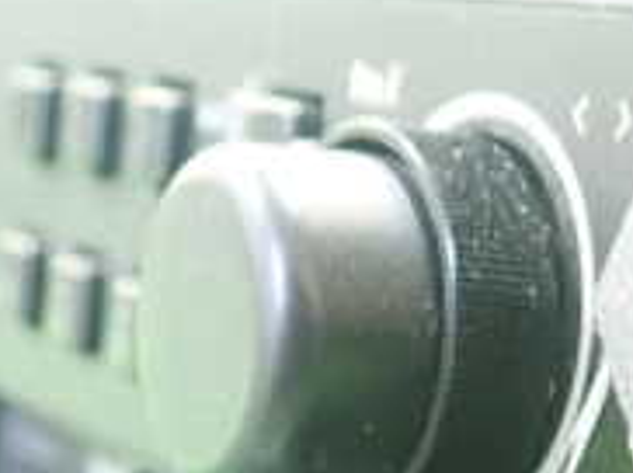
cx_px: 730
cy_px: 591
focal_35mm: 99
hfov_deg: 18.9
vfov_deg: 14.4
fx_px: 1808
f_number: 2.3
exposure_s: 1/50
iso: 800
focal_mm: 5.5
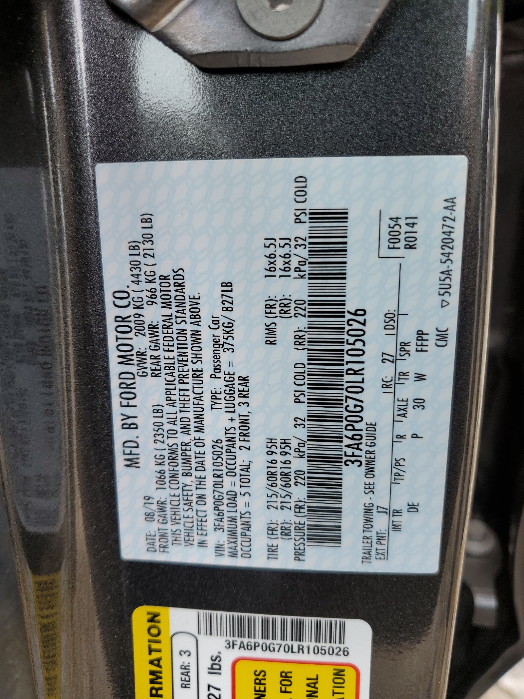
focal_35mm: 26
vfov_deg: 67.3
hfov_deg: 53.1
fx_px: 525
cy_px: 350
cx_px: 262
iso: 50
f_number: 1.5
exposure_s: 1/263
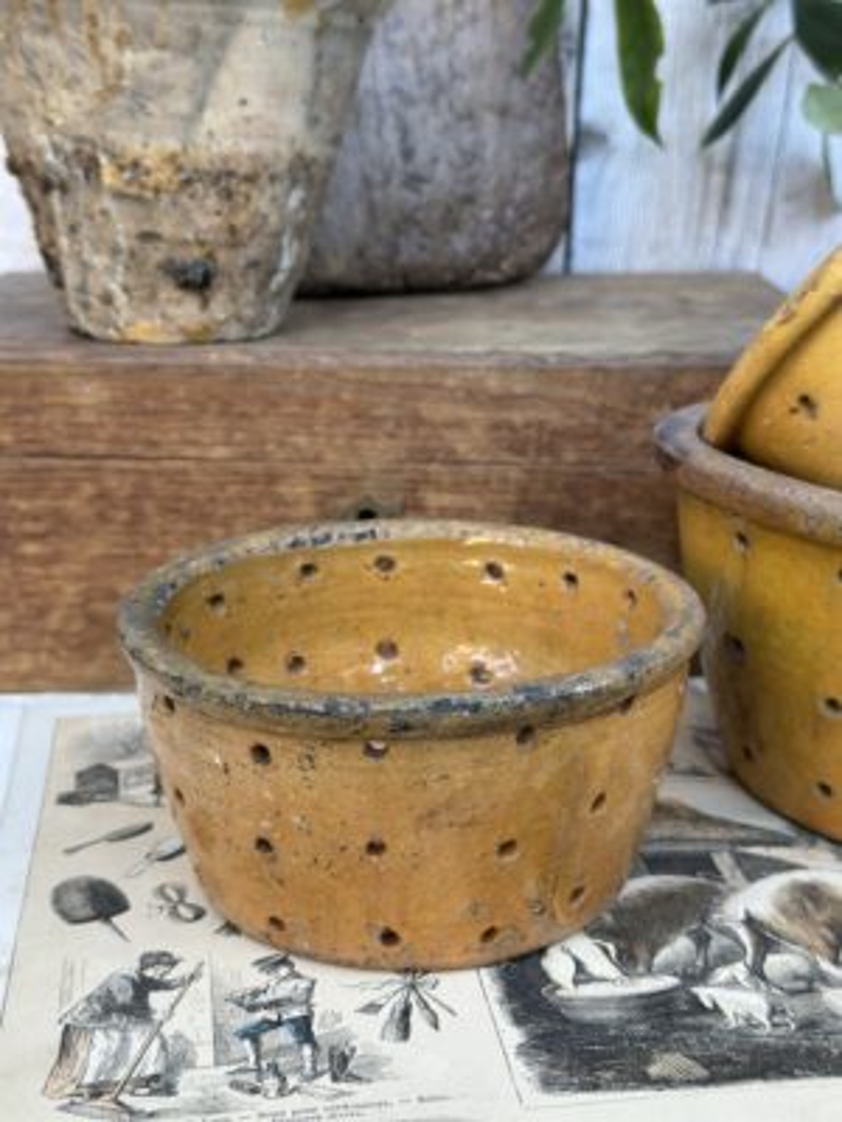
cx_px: 421
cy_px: 561
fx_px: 1557
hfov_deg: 30.3
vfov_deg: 39.7
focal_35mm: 48
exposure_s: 1/188
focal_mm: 6.86
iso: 80
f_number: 1.78
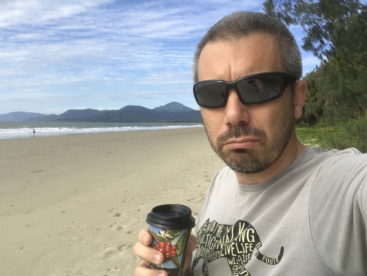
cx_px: 184
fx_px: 339
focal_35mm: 32
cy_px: 138
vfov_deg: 44.2
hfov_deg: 56.8
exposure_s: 1/913
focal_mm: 2.87
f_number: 2.2
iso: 25
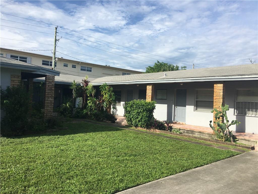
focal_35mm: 29
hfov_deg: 61.7
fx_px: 216
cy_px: 97
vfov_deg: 48.2
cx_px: 129
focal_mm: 4.15
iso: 25
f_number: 2.2
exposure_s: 1/1326
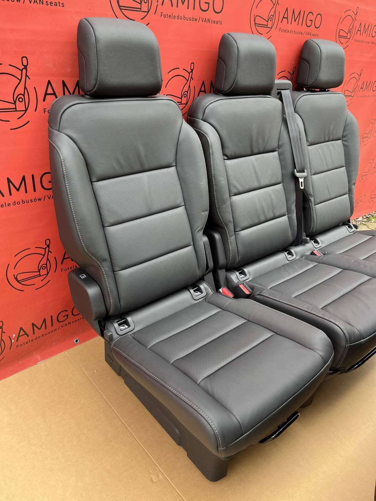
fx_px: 377
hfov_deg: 53.1
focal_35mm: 26
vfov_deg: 67.3
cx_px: 188
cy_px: 250
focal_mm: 5.1
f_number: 1.6
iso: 40
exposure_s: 1/122
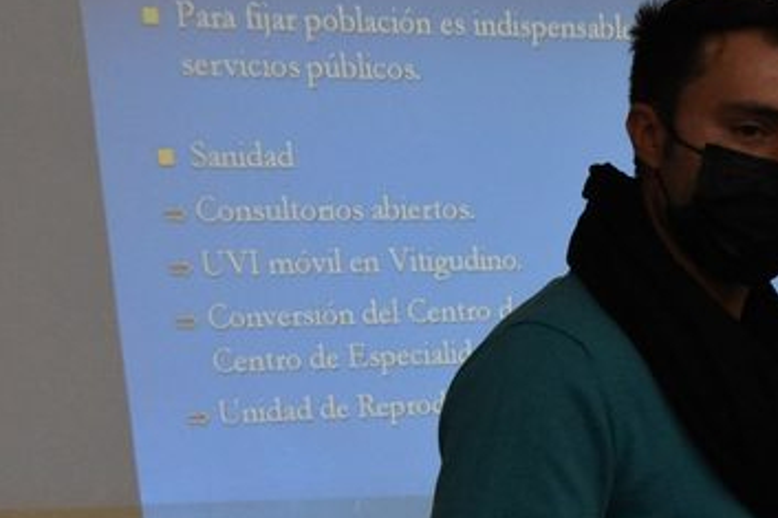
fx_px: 3823
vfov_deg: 7.7
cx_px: 688
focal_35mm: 177
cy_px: 347
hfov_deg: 11.6
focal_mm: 52
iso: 4000
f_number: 5.6
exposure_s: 1/125
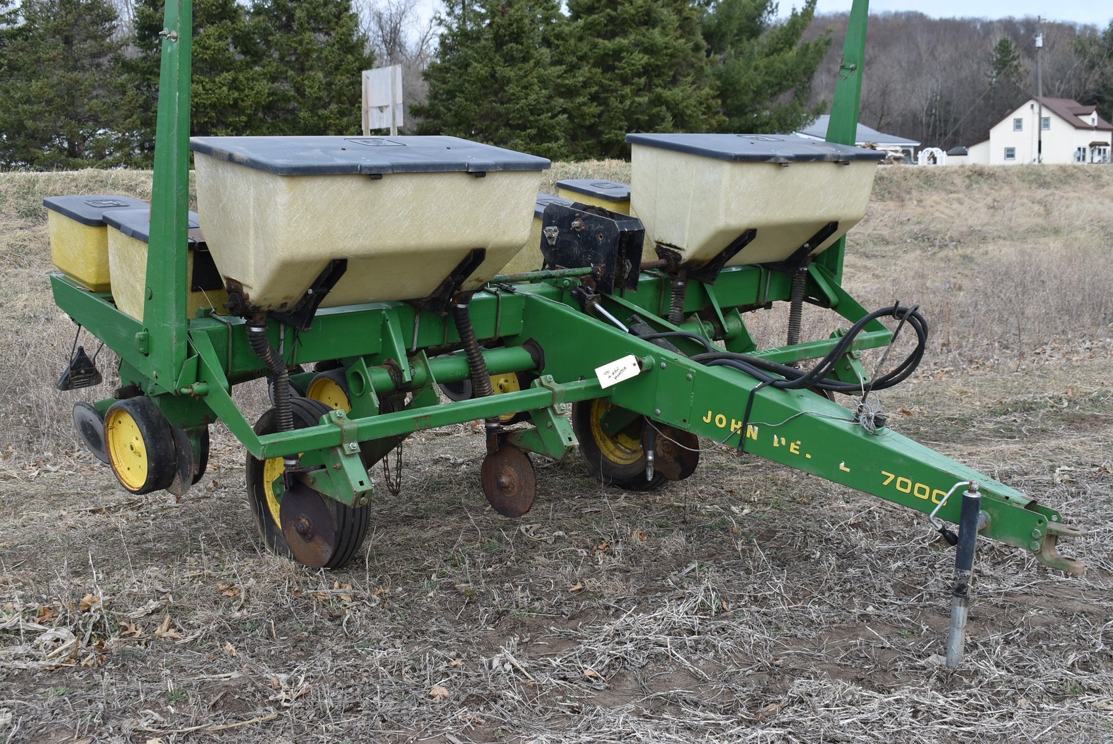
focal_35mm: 45
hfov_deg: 43.6
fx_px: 1392
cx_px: 556
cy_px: 372
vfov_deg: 29.9
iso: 180
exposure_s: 1/250
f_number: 8
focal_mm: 30
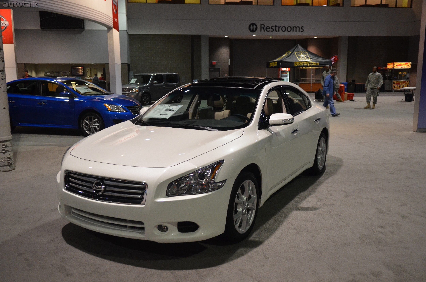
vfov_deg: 39.8
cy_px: 141
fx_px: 390
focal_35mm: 33
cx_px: 213
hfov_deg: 57.3
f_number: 2.8
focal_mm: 22
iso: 1600
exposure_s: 1/100
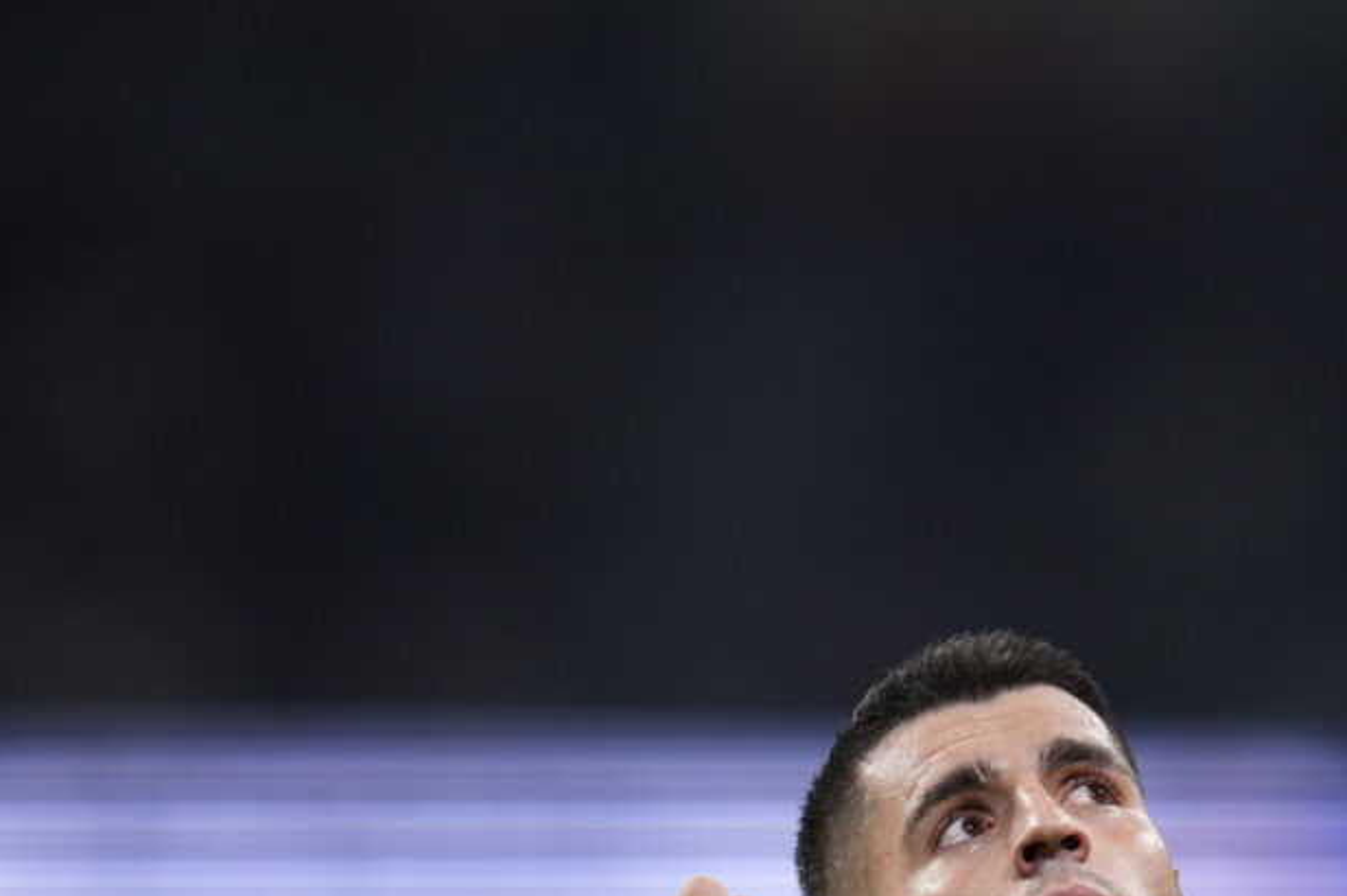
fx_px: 24868
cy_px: 723
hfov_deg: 3.1
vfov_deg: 2.1
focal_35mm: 665
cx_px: 1043
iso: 2500
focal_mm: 400
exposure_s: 1/2500
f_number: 2.8
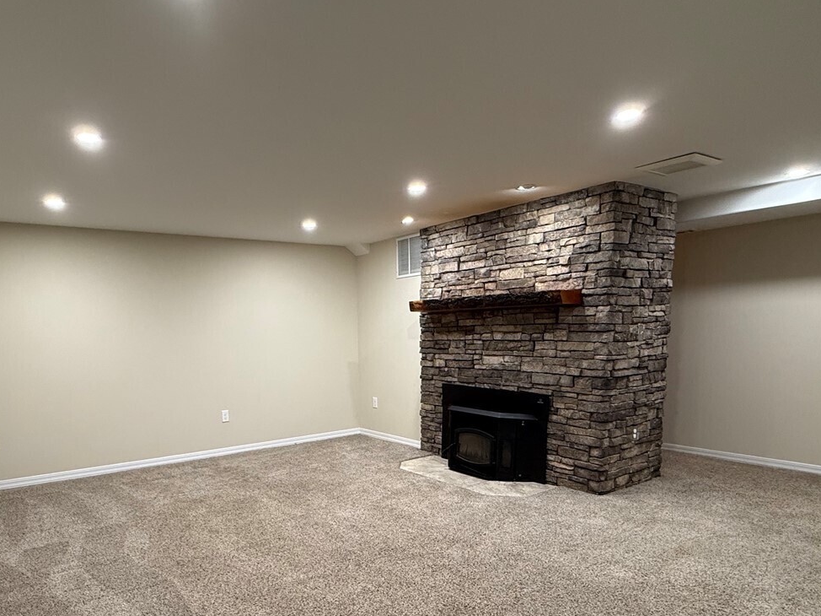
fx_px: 545
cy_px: 403
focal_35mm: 23
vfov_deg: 57.7
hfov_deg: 73.2
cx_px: 331
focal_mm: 2.22
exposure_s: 1/60
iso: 200
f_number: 2.2
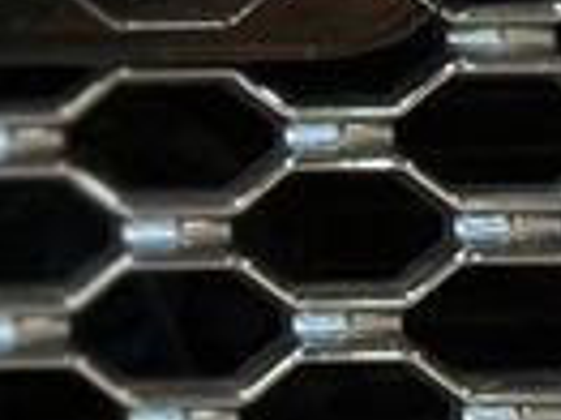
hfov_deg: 8.3
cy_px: -300
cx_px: -313
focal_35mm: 234
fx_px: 3789
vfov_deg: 6.2
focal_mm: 6.76
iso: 125
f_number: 1.78
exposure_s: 1/157
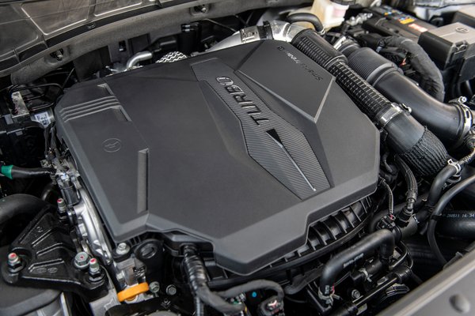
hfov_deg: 58.7
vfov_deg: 41.1
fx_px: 422
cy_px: 158
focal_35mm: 32
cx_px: 238
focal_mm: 32
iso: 200
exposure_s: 1/50
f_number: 4
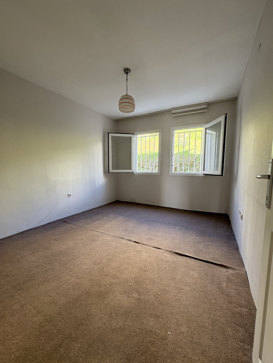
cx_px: 136
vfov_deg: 102.1
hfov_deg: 85.7
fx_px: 147
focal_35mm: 14
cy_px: 182
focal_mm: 2.22
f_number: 2.2
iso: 250
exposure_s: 1/88
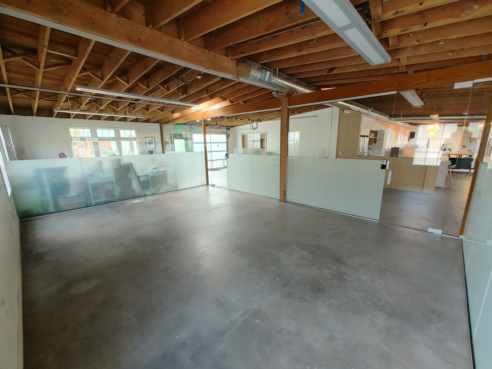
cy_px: 184
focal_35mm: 16
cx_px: 246
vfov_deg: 78.1
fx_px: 227
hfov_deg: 94.5
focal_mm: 1.78
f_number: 1.9
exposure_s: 1/30
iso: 150
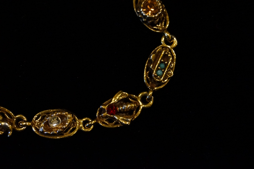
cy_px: 84
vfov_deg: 16.5
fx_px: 581
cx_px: 127
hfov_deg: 24.7
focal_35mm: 82
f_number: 5.6
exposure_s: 1/50
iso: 3200
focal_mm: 55
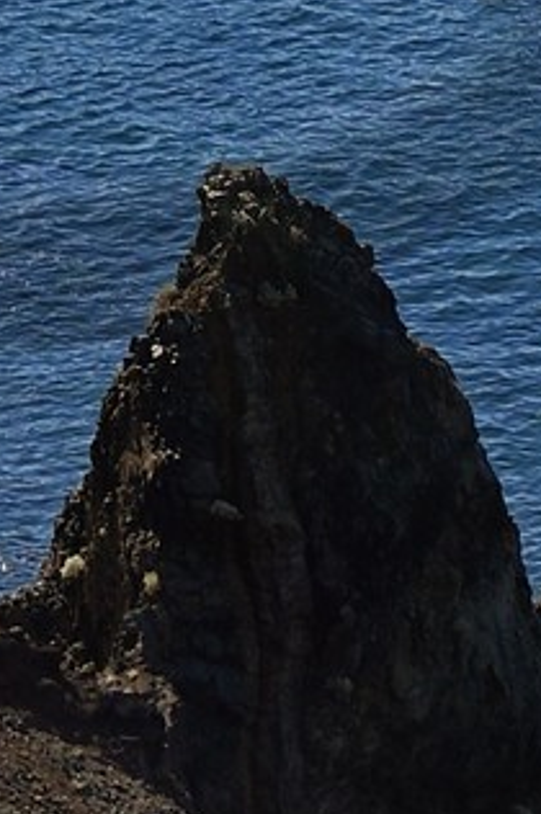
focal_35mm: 365
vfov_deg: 5.5
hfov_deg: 3.8
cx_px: -82
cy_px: -854
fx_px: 8245
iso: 200
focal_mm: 48
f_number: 10
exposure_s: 1/320
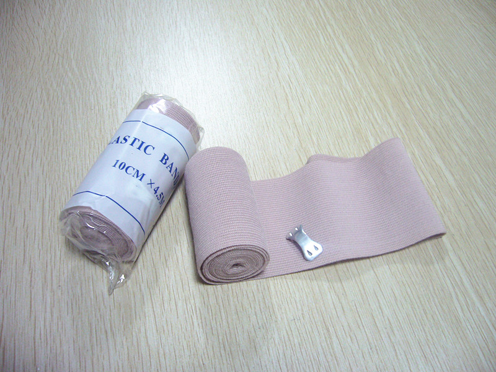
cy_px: 186
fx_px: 502
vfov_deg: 40.7
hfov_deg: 52.6
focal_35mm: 35
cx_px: 248
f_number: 2.8
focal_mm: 5.8
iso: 100
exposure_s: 1/15
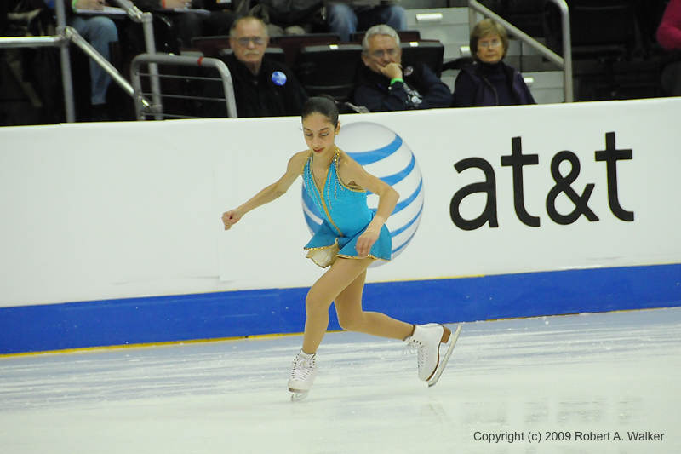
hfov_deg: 8.1
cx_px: 340
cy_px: 227
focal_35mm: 255
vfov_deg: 5.4
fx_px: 4822
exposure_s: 1/800
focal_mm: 170
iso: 3200
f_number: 5.6
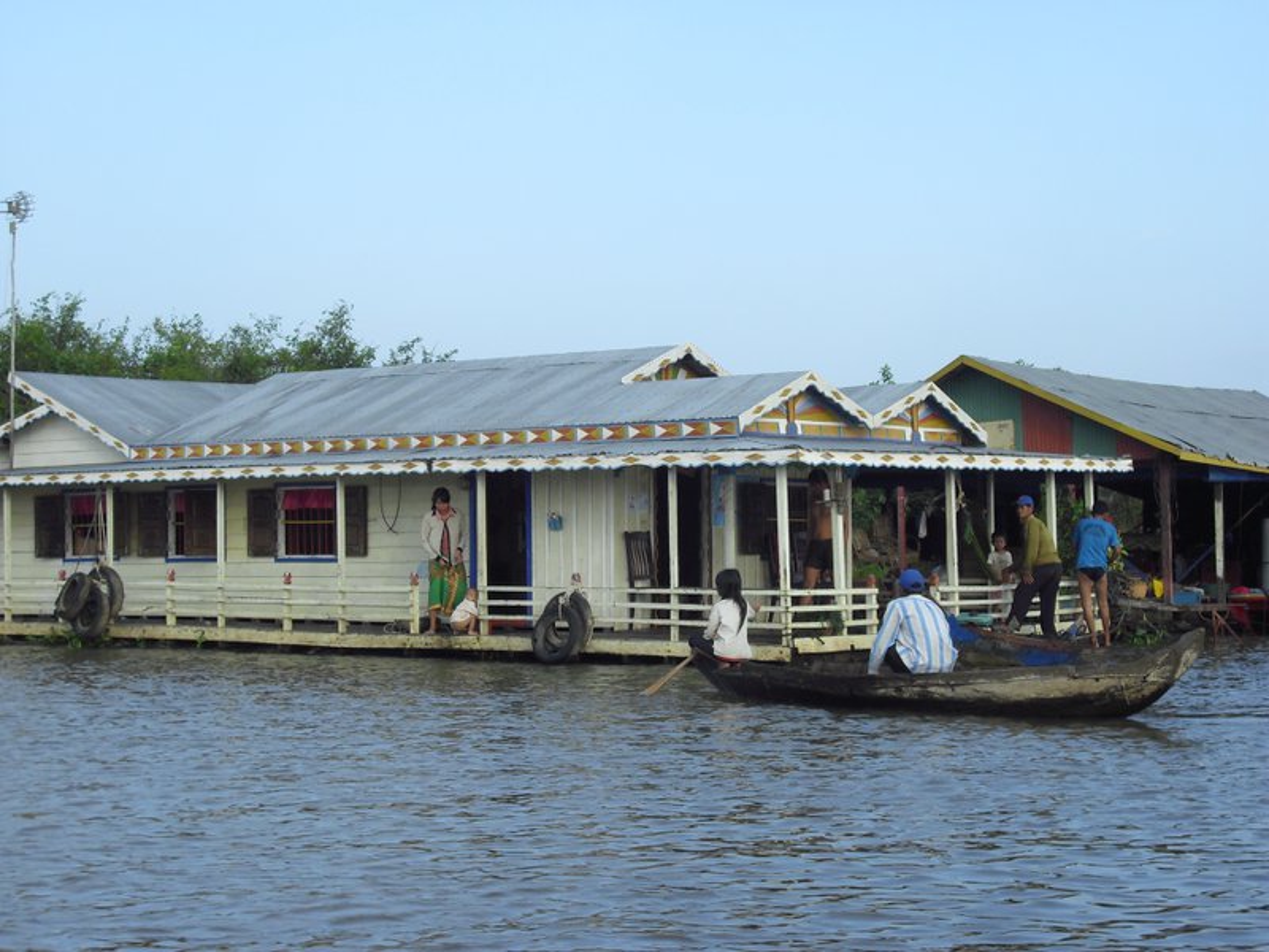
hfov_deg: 29.8
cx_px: 634
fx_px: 2383
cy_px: 476
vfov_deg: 22.6
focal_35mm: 65
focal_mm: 10.7
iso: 100
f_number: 3.8
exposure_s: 1/500
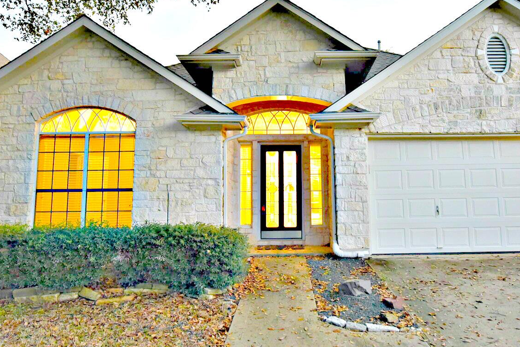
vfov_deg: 44.9
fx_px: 419
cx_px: 284
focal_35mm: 29
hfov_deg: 63.5
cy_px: 154
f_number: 2.8
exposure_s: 1/60
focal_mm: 16
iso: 4000
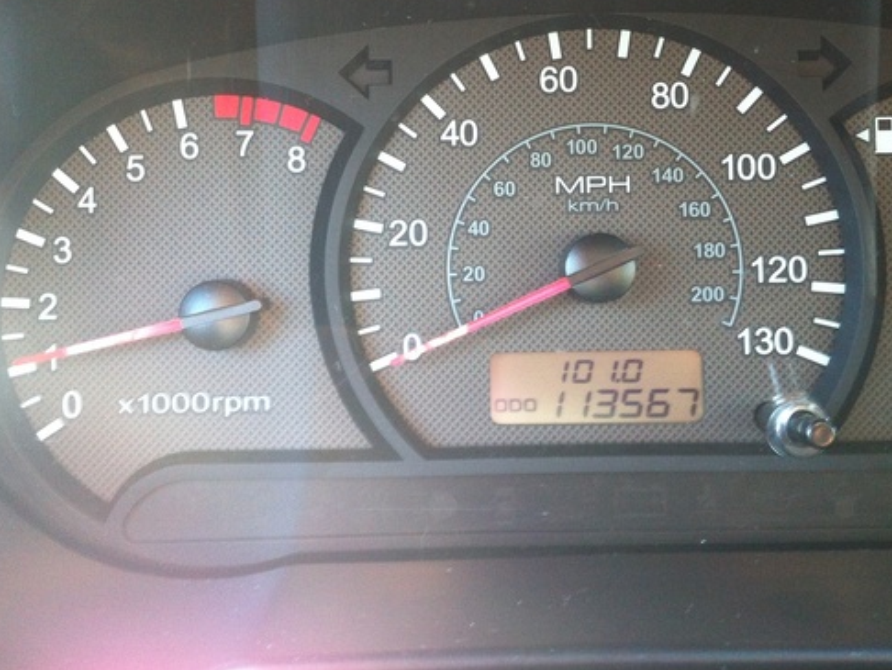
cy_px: 235
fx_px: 1186
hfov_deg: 41.2
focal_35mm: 46
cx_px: 463
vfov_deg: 31.3
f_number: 2.8
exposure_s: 1/15
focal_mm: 3.85
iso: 125
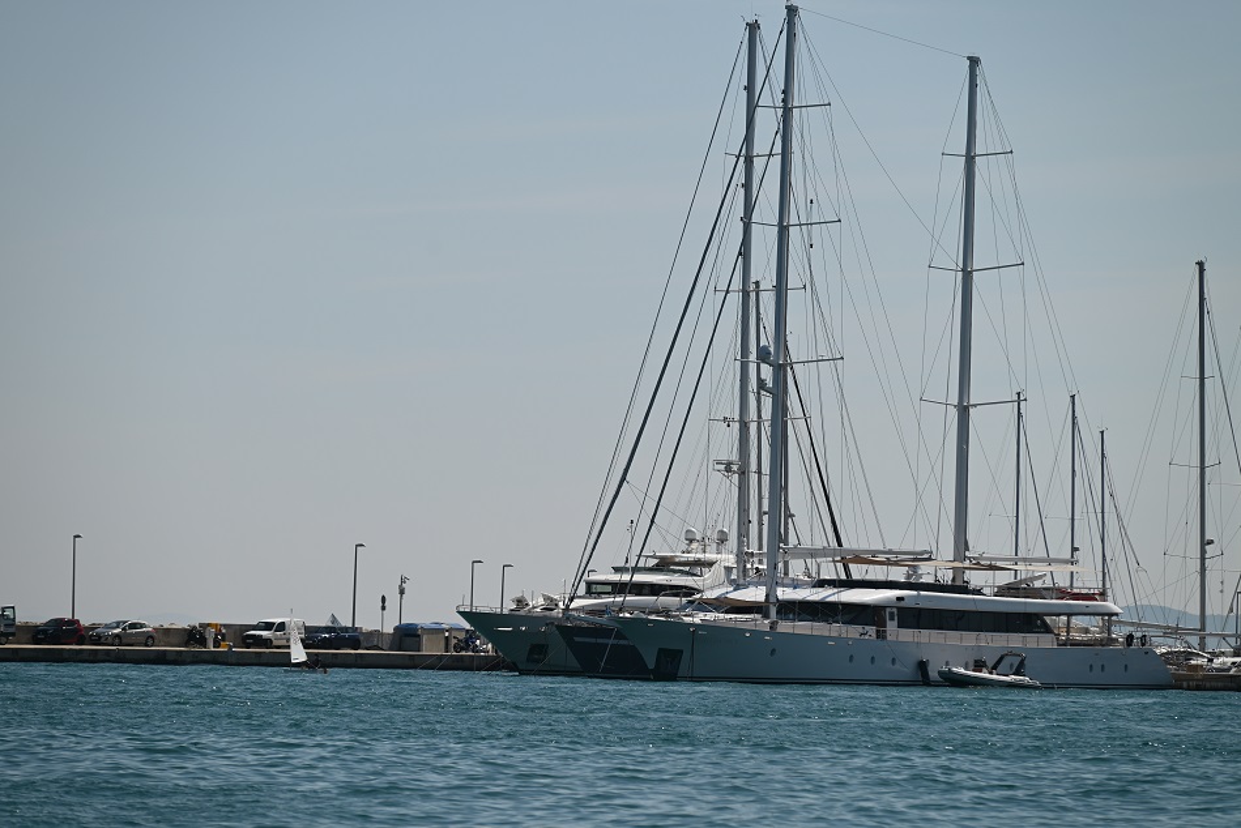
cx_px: 620
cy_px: 414
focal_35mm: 200
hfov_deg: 10.3
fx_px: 6896
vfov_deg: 6.9
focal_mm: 200
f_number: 6.3
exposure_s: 1/1250
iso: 100
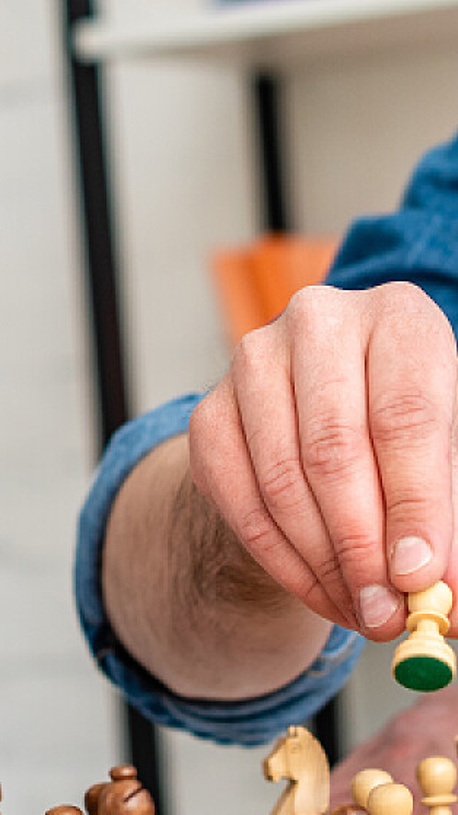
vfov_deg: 12.0
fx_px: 3890
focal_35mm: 180
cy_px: 288
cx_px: -29
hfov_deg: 6.7
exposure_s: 1/200
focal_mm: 50
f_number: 3.5
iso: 250
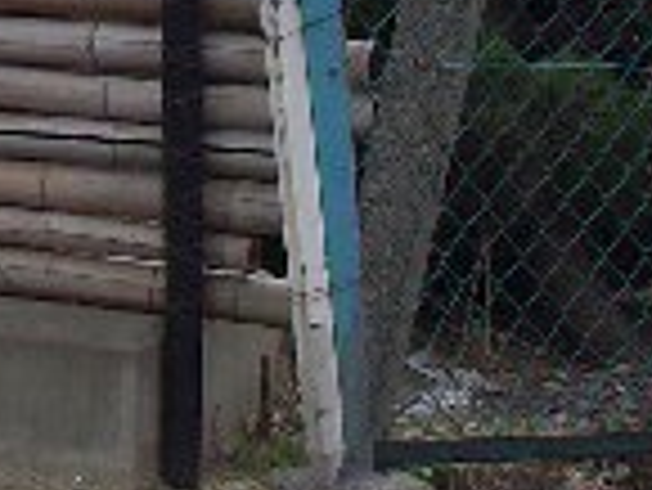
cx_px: -288
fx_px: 3242
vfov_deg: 8.3
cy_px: -432
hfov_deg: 11.1
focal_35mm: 172
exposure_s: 1/320
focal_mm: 8
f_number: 4.8
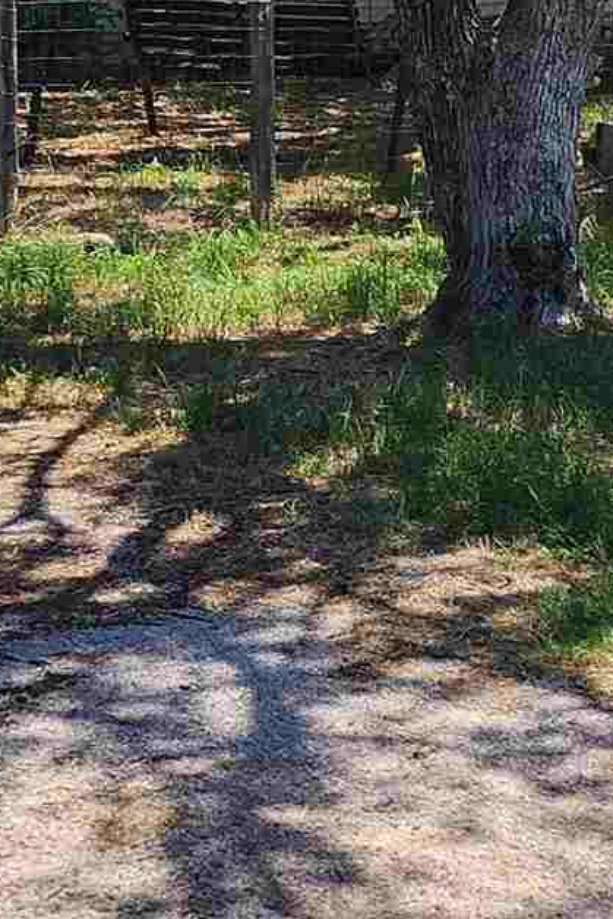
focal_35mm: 117
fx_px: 2986
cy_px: 220
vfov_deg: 17.4
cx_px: 423
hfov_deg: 11.7
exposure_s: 1/738
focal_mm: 6.4
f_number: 1.8
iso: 12
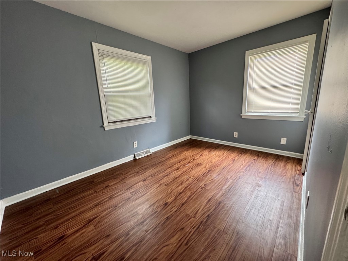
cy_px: 130
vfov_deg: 85.7
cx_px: 174
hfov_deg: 102.1
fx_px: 141
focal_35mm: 14
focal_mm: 2.22
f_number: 2.2
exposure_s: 1/60
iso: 320
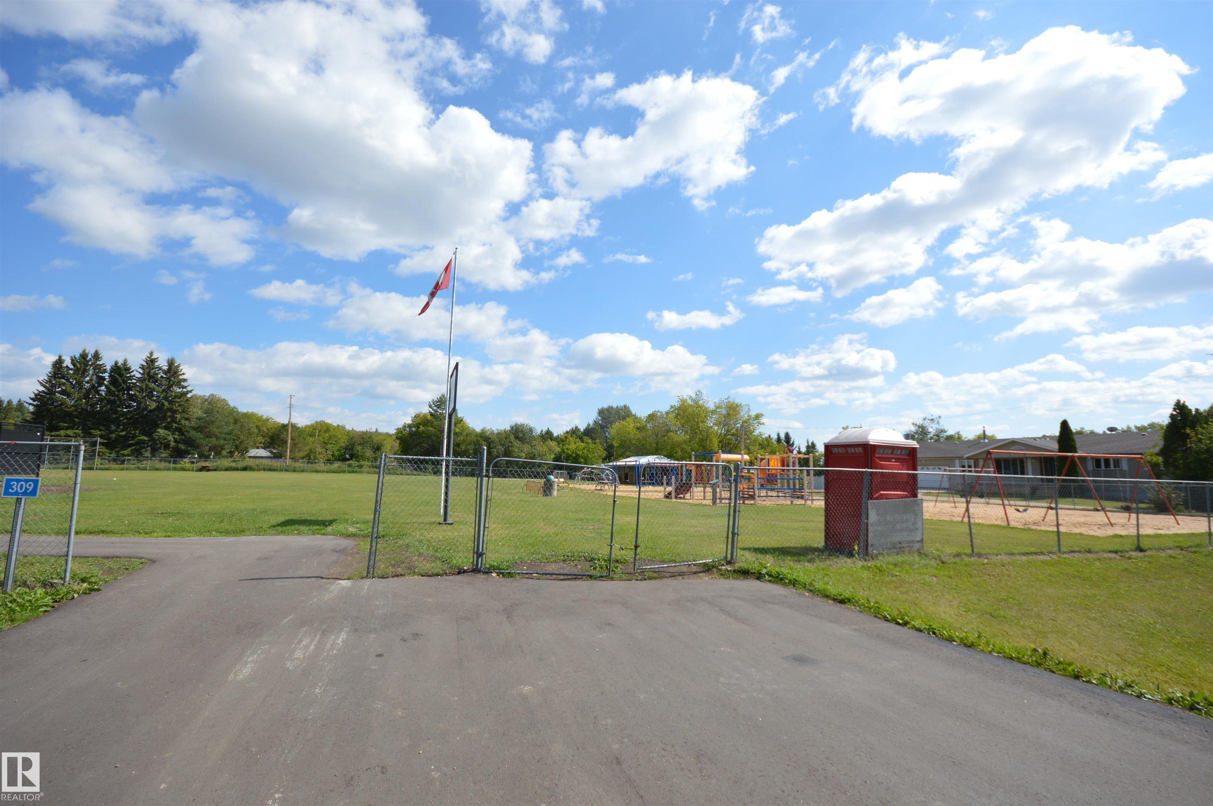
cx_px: 606
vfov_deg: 77.2
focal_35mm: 15
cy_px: 403
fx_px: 505
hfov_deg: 100.4
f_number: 8
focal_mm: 10
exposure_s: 1/250
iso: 100
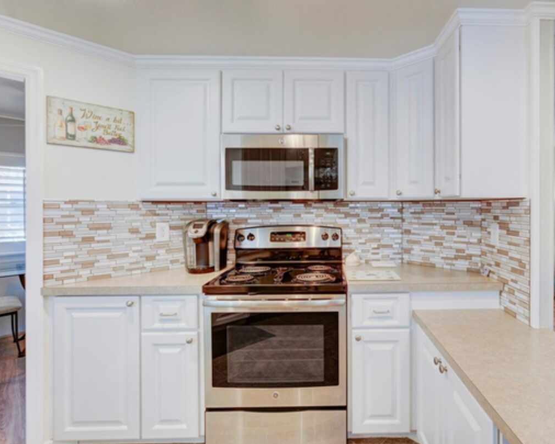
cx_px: 338
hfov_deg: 82.1
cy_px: 226
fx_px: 312
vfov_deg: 70.8
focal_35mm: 19
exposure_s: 1/13
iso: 400
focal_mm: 16
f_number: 8
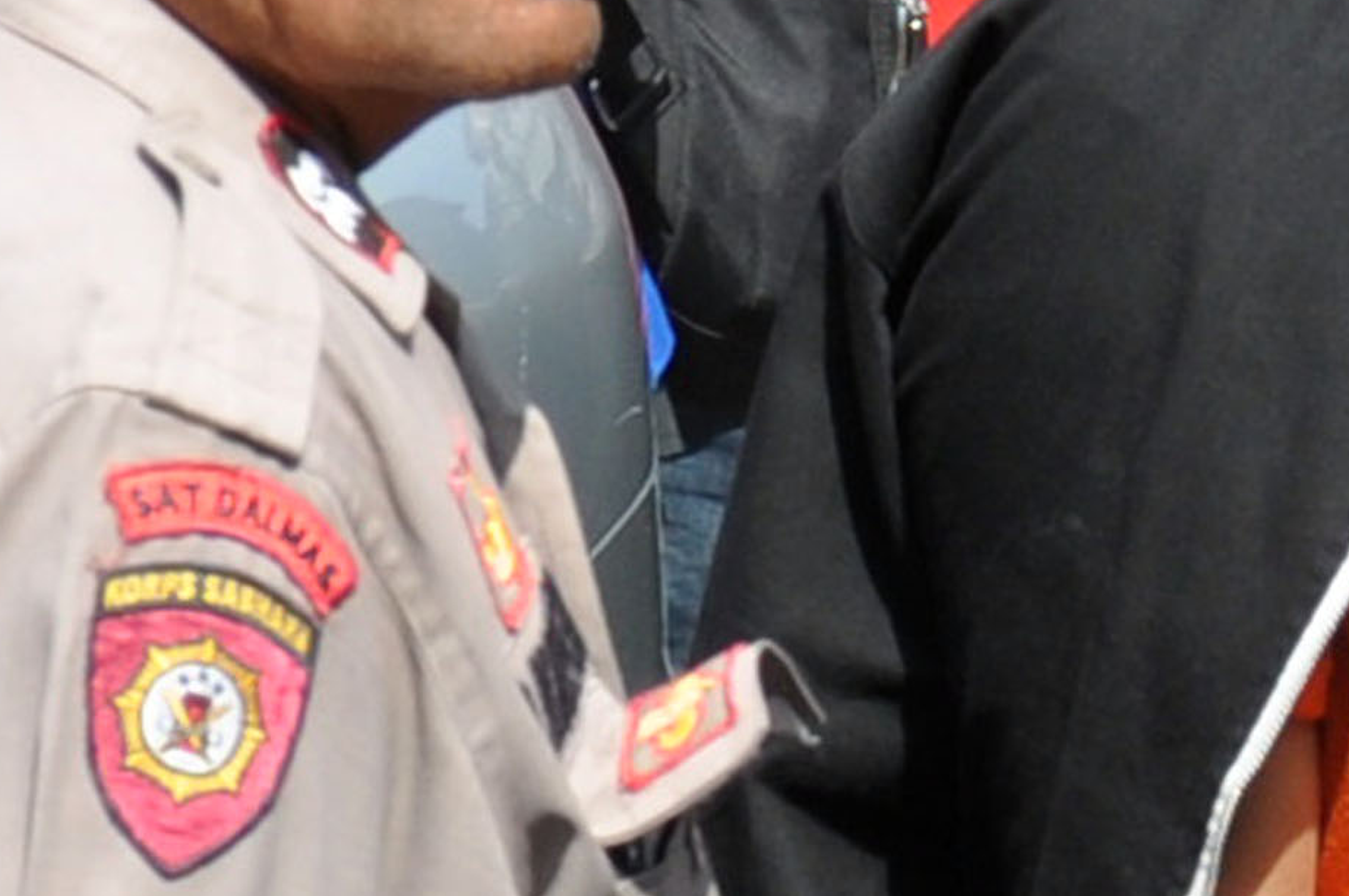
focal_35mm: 293
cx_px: 2752
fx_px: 10964
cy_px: -256
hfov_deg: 6.8
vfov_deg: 4.7
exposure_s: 1/400
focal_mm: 42
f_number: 7.1
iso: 200
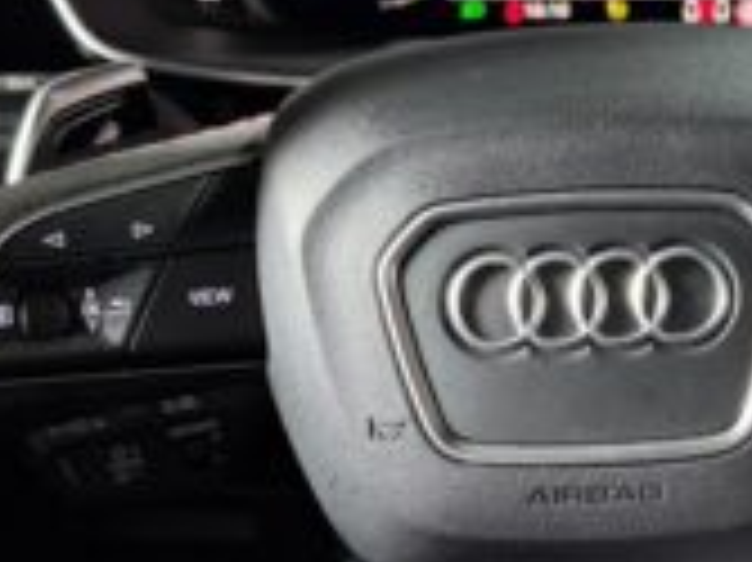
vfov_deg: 16.6
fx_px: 1932
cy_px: 281
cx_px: 581
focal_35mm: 89
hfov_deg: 21.8
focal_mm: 6.76
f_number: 1.78
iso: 640
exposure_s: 1/33
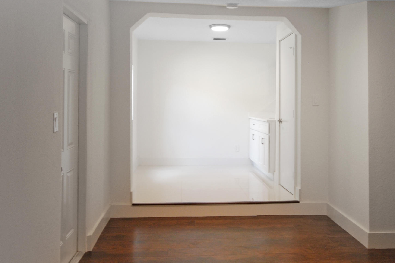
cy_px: 106
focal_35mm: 37
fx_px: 406
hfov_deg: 51.8
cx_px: 221
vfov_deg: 35.8
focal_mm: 14
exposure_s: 1/25
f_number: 5
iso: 400
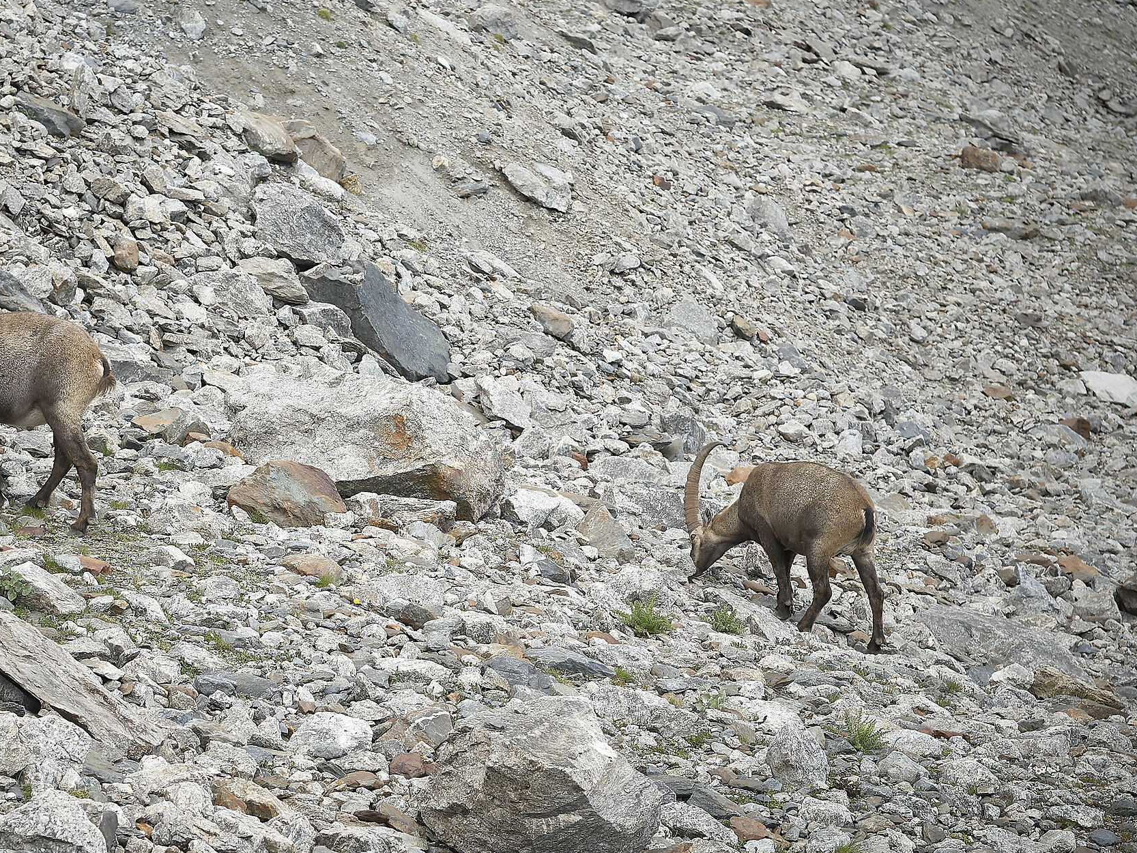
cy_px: 372
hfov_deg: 18.8
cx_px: 378
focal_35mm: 104
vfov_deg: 14.2
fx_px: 3416
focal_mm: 50
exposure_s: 1/320
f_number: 5.6
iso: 100
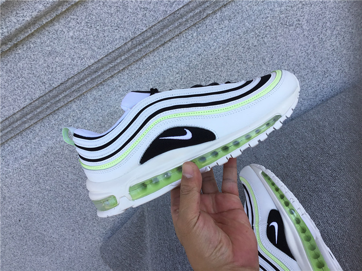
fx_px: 324
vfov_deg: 45.4
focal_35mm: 31
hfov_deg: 58.4
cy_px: 136
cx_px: 181
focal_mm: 3.3
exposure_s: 1/482
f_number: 2.4
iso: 25
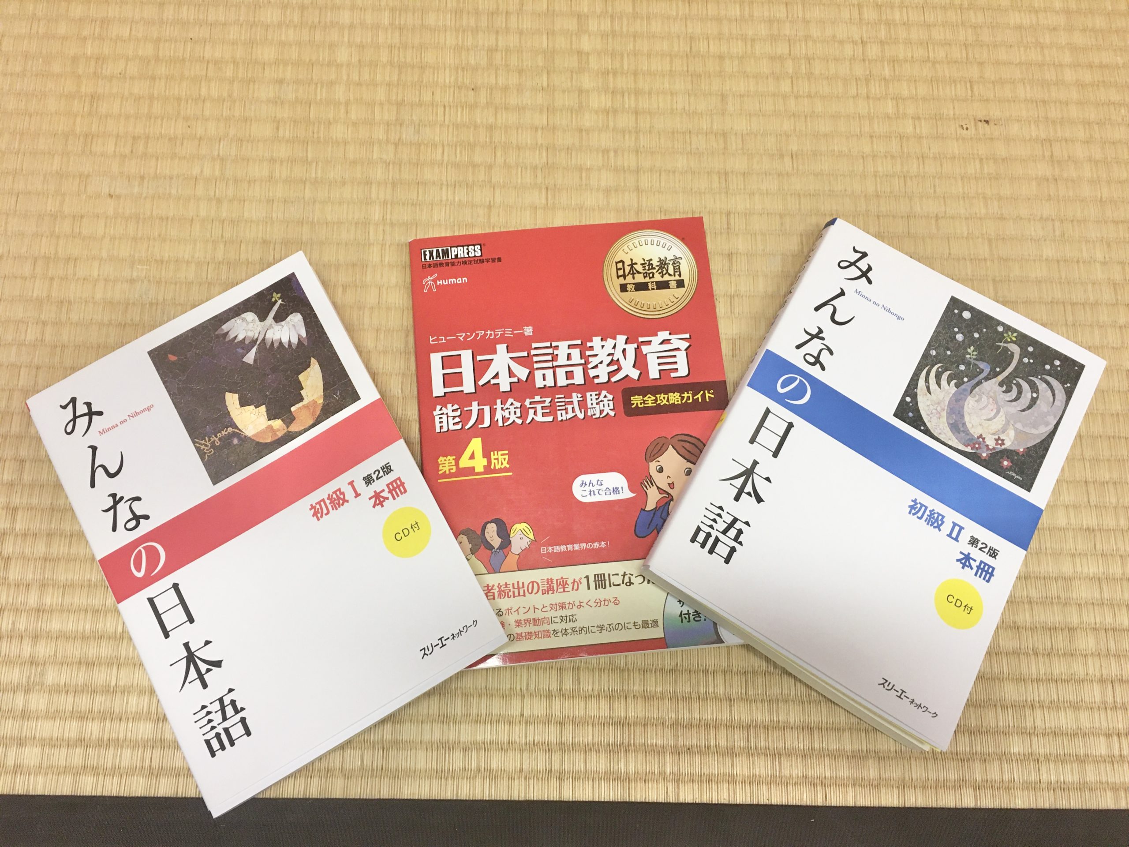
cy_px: 424
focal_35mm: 29
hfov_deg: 61.7
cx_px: 564
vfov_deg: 48.2
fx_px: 946
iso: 64
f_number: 2.2
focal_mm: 4.15
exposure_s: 1/33
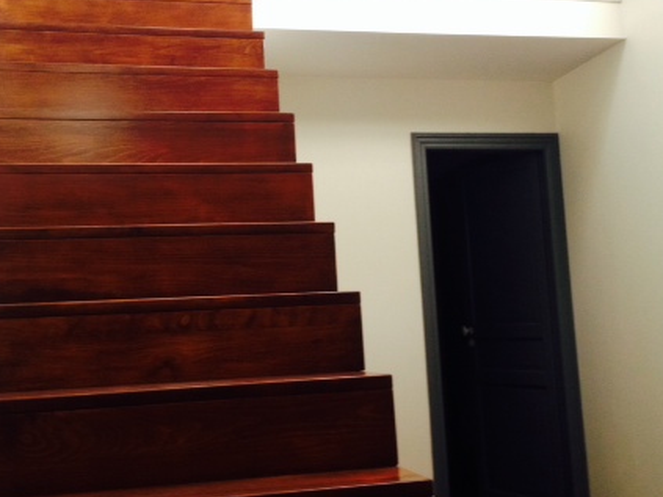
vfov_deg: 27.5
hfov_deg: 36.1
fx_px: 1015
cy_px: 202
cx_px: 276
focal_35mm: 53
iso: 125
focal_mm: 4.28
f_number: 2.4
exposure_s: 1/20
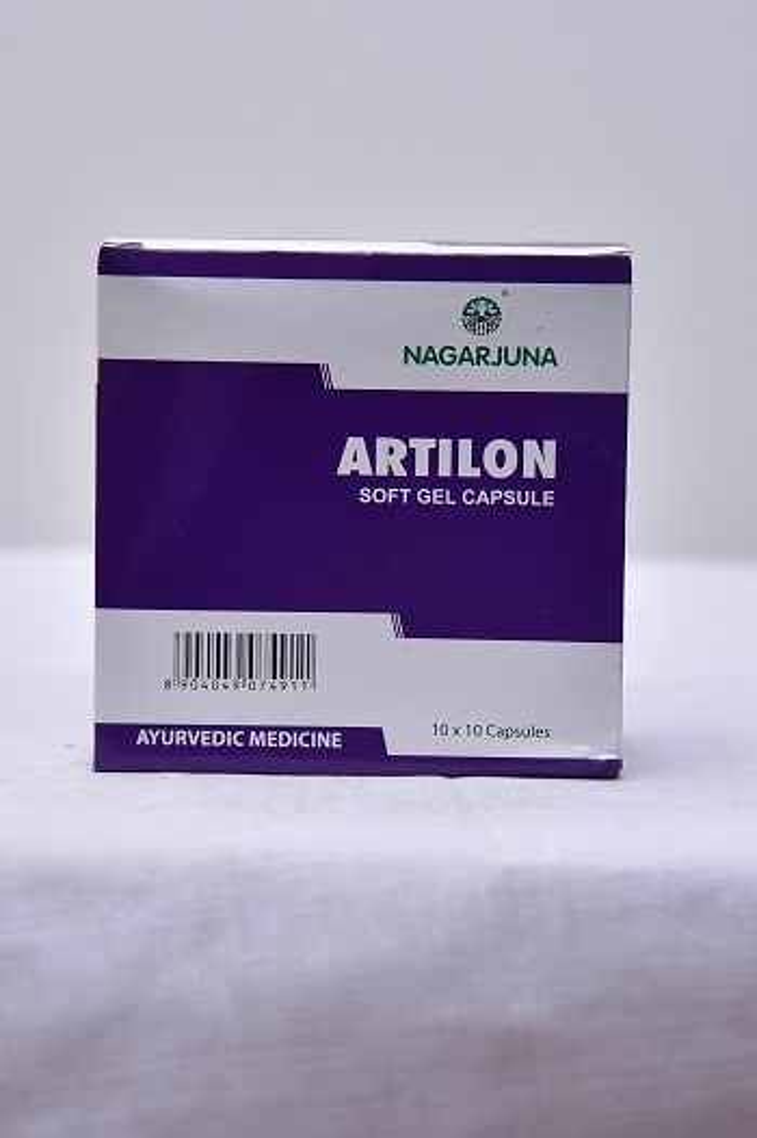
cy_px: 569
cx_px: 378
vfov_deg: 24.8
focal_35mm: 82
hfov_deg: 16.6
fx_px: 2590
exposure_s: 1/160
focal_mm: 82
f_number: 4
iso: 1250
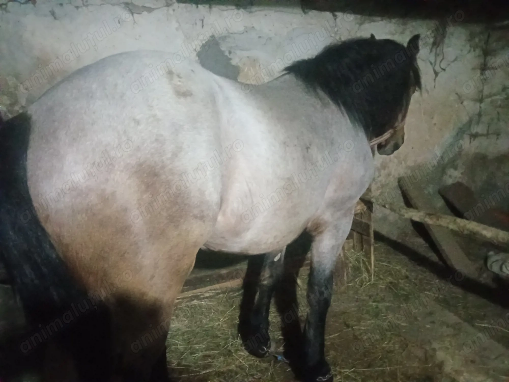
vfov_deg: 49.7
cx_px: 254
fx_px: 412
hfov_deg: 63.4
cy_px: 191
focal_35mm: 28
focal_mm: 2.78
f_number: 2
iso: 6400
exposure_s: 1/14.3
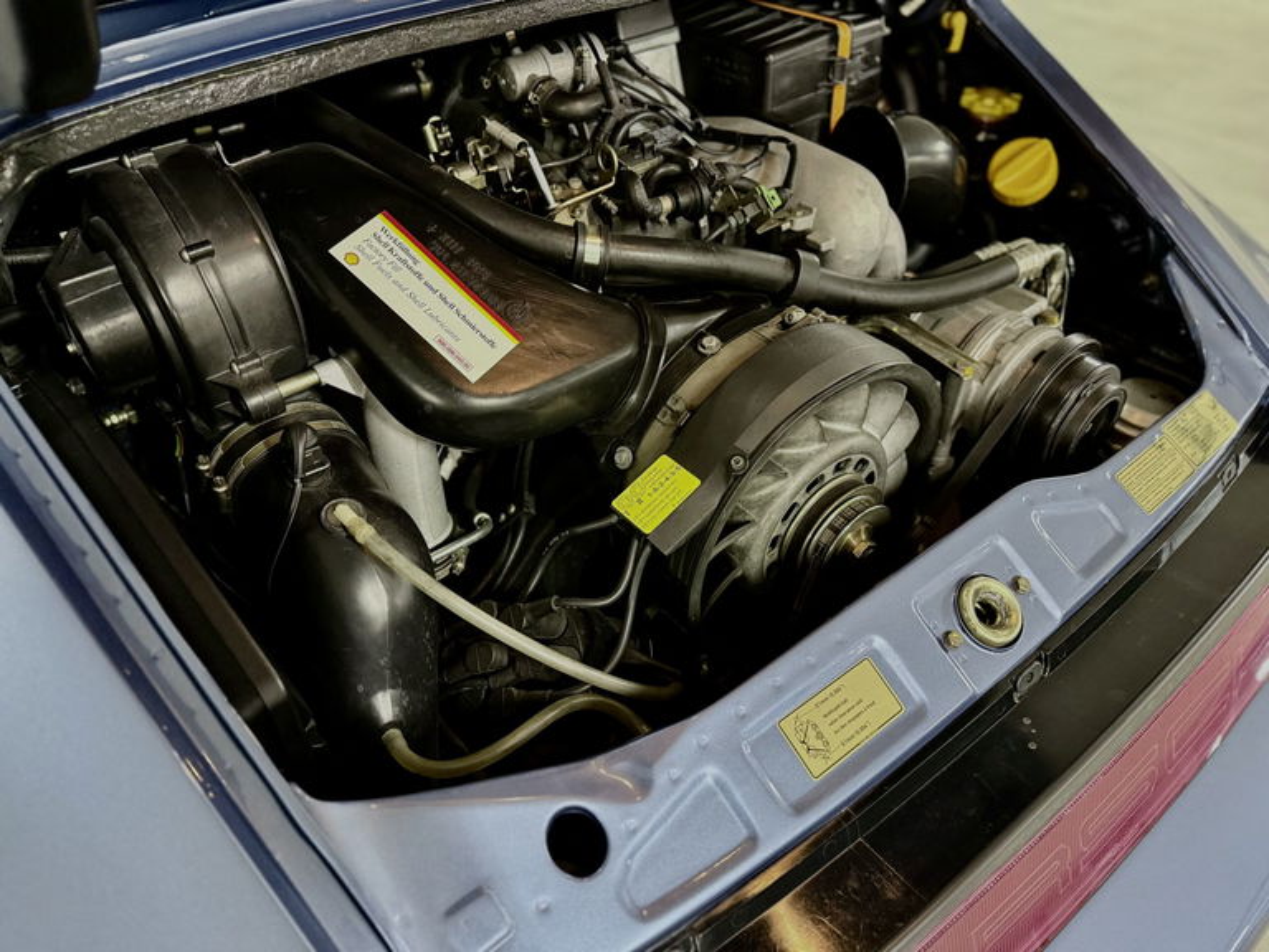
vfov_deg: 56.8
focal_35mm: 24
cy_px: 476
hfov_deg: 71.6
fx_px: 880
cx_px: 634
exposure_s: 1/50
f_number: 1.78
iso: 800
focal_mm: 6.76
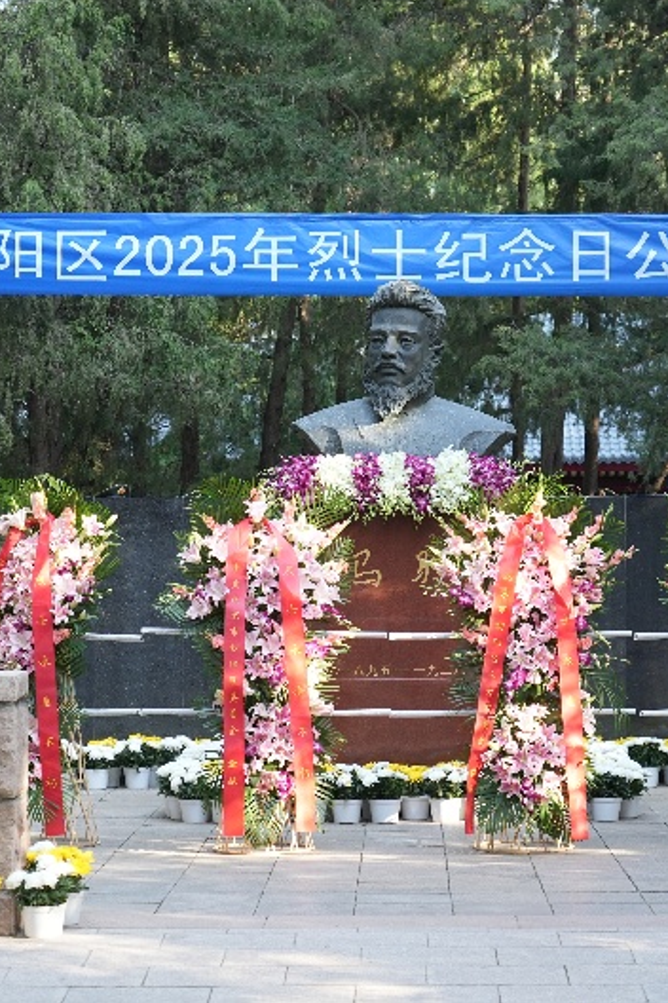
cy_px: 499
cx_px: 412
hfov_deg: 14.1
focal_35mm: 97
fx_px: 2700
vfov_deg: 21.0
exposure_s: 1/200
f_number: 4.5
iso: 800
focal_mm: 64
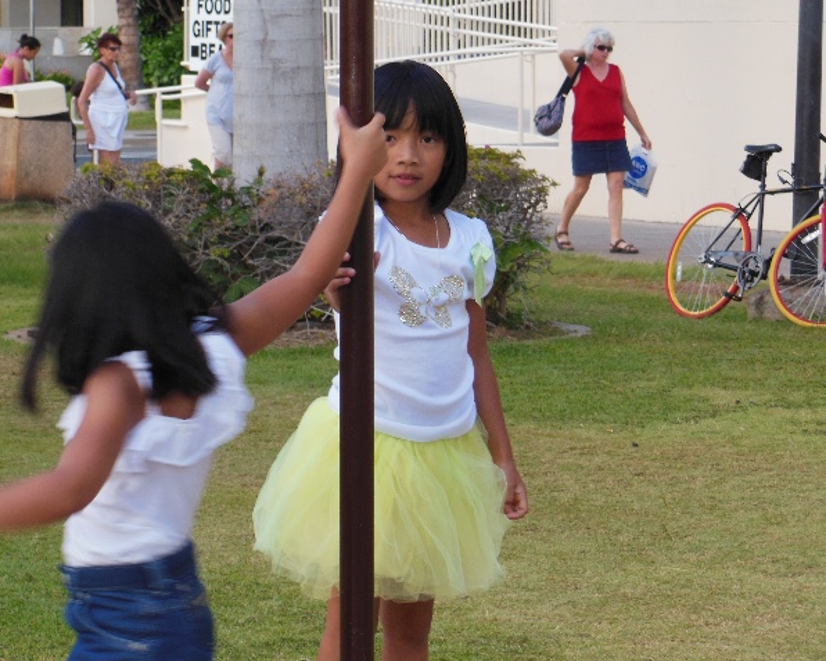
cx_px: 424
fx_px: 4230
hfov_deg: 11.2
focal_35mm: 173
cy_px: 331
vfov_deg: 8.9
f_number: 5.9
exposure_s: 1/60
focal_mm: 29.5
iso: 125
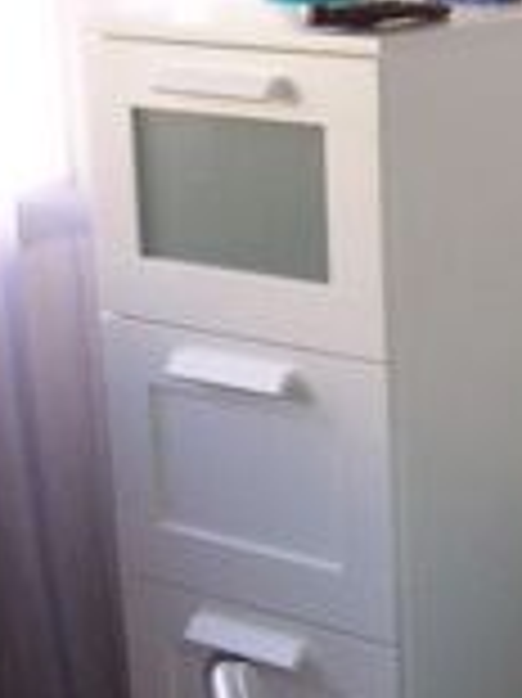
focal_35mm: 102
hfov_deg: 14.0
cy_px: 480
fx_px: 2054
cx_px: 652
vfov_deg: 19.2
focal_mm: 5.6
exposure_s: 1/60
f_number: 2.8
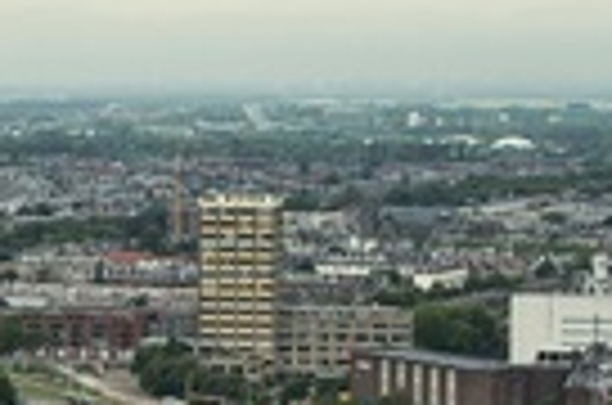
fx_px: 2069
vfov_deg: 11.2
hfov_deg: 16.7
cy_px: 212
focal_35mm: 122
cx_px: 122
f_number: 2.8
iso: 100
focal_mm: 24
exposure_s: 1/320
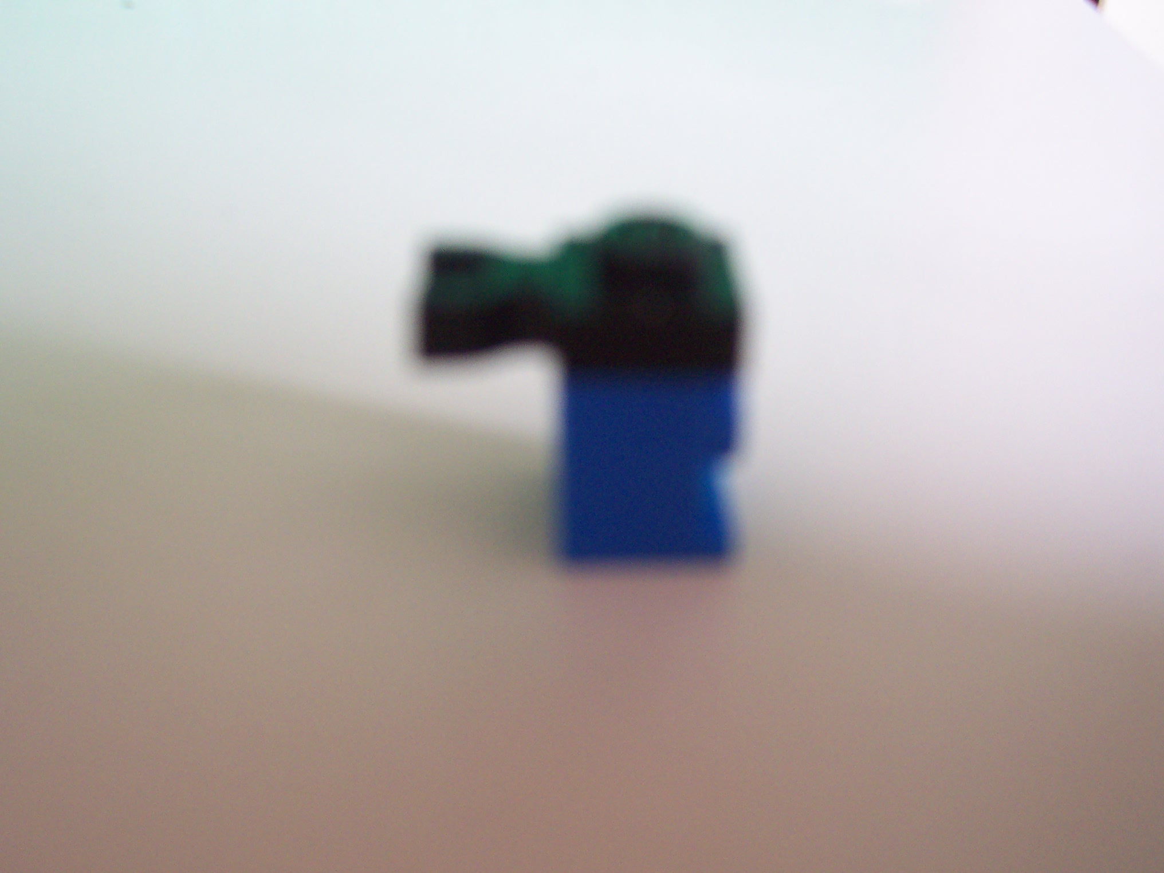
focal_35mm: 37
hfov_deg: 50.1
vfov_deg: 38.7
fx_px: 1244
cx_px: 582
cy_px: 436
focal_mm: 5.6
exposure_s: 1/20
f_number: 2.8
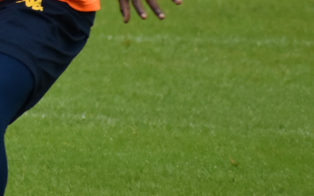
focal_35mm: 2098
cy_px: -145
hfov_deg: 1.0
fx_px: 17948
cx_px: -200
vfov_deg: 0.6
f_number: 6.3
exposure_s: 1/500
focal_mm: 300
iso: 800
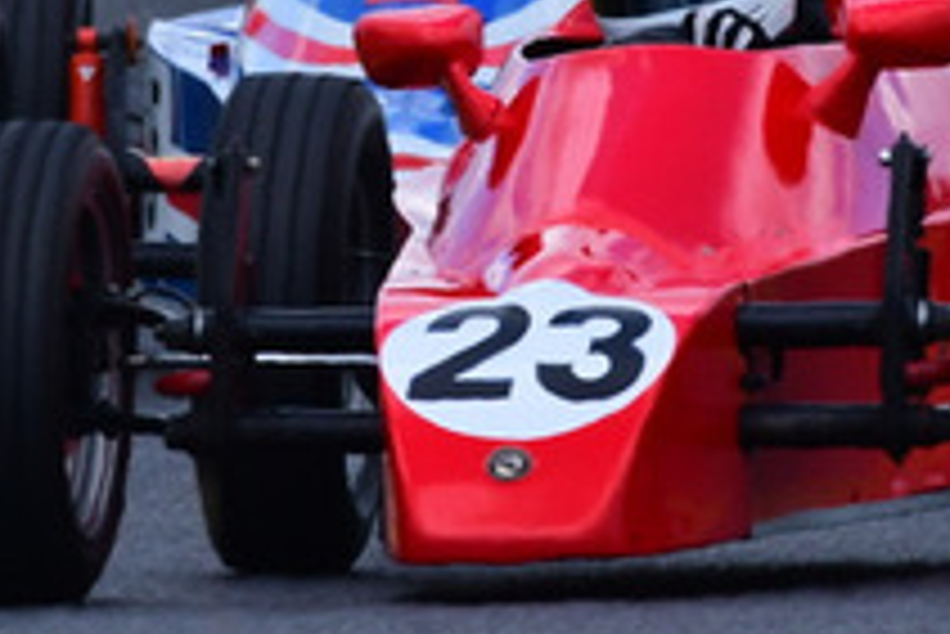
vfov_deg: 0.5
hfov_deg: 0.8
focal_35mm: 2562
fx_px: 67652
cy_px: -189
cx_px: 270
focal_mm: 450
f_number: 11
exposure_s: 1/640
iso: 500
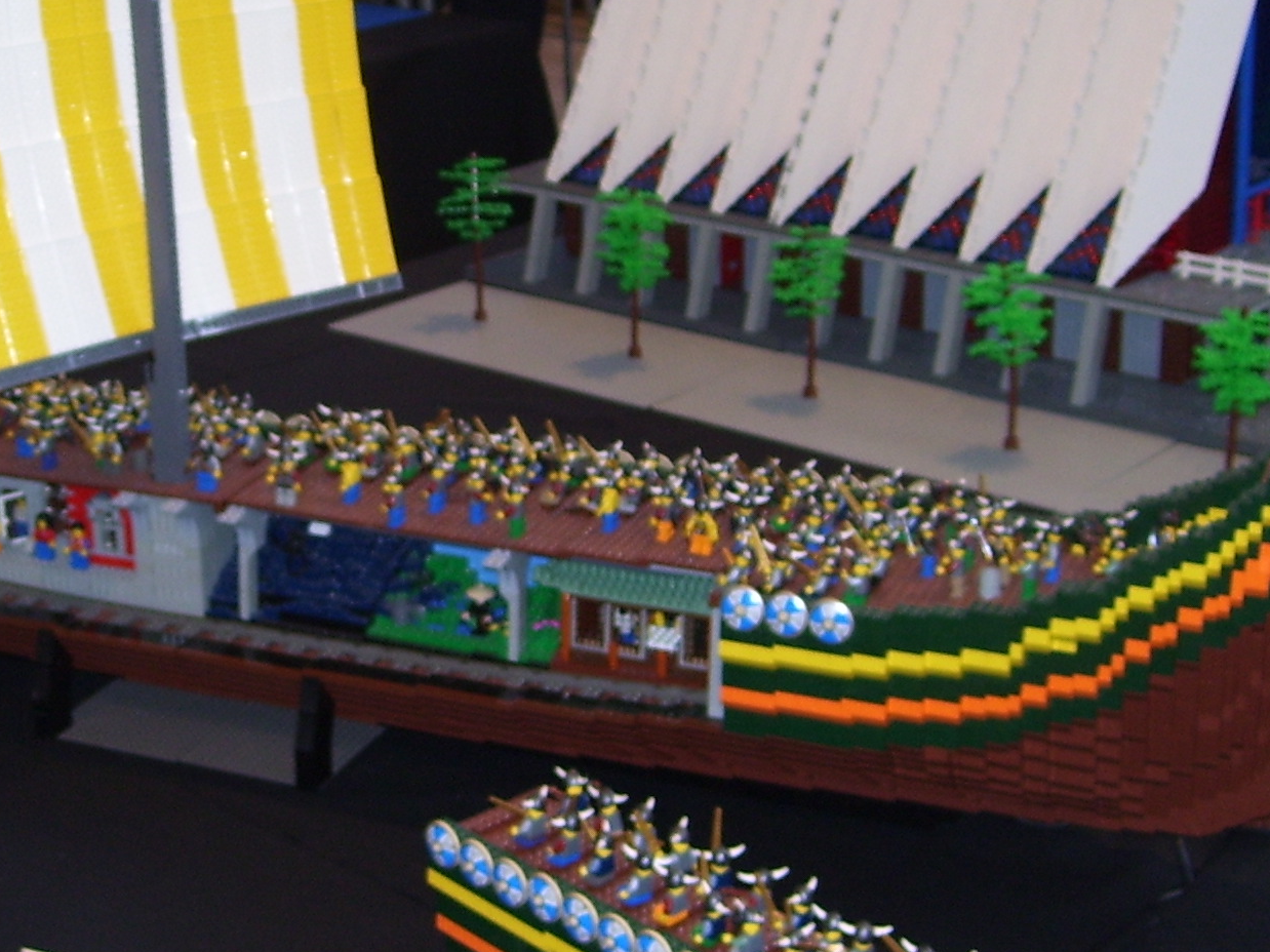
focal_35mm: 67
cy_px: 423
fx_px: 2458
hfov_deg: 28.4
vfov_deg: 21.9
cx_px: 276
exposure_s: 1/60
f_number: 2.7
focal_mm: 6
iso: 80
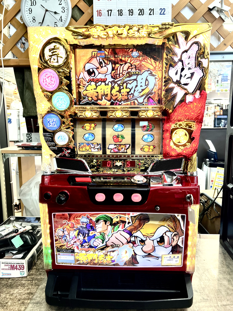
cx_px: 116
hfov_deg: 53.1
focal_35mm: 26
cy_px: 156
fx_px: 233
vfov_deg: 67.3
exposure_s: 1/126
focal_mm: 5.7
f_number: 1.5
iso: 64
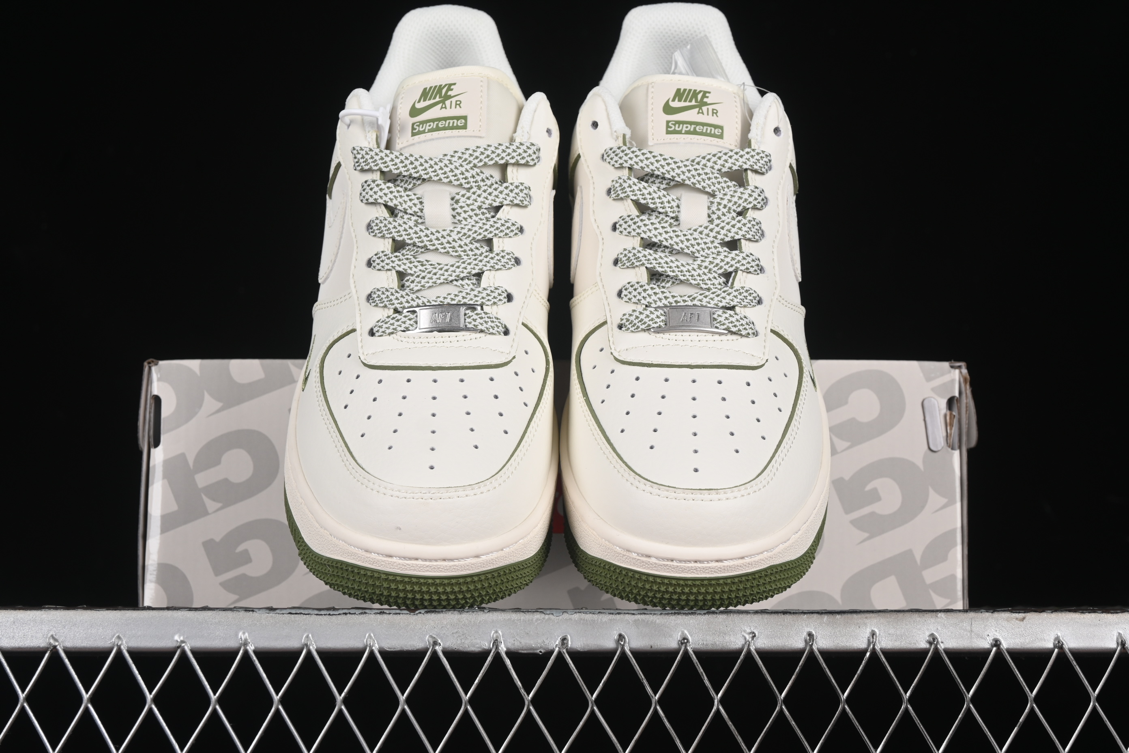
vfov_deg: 18.2
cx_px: 564
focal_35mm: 75
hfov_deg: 27.0
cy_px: 376
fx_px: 2352
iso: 160
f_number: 8
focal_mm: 50
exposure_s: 1/100
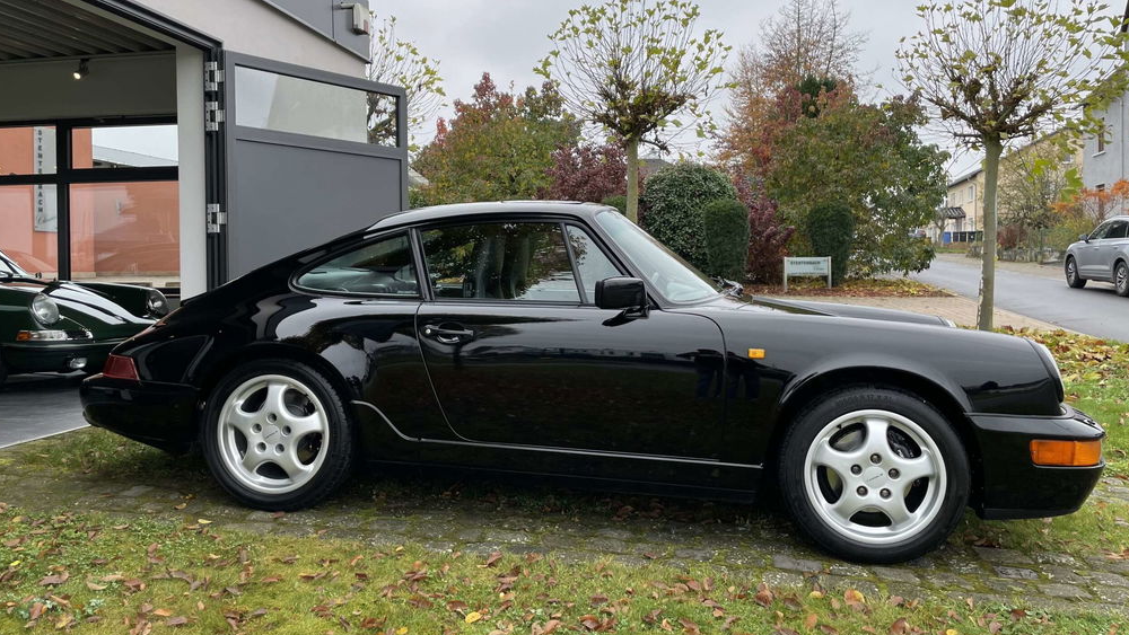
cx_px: 568
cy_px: 280
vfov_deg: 40.1
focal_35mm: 29
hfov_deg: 66.1
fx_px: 868
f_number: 1.6
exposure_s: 1/452
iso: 32
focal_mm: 4.2
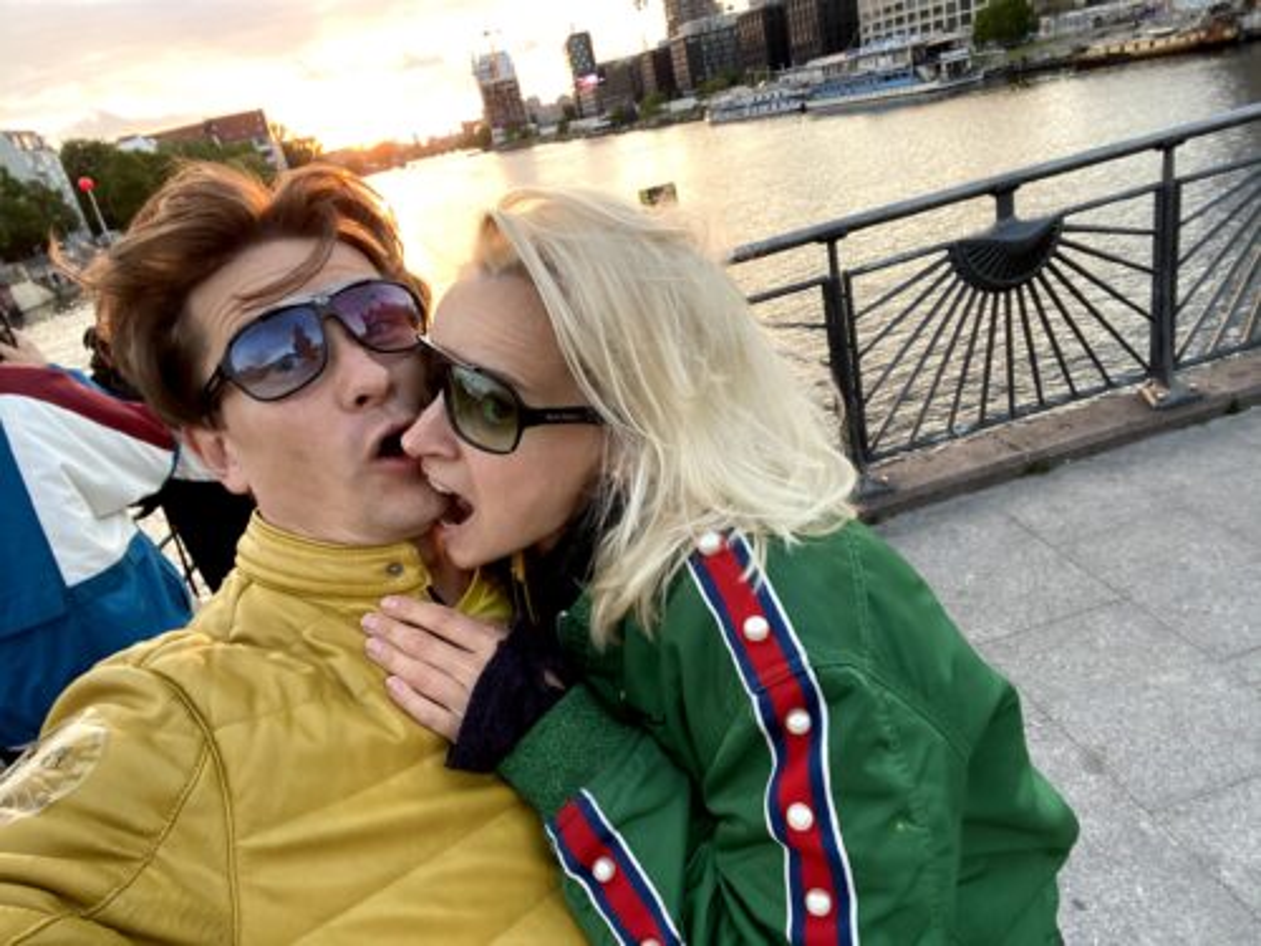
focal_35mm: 23
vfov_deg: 58.9
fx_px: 838
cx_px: 630
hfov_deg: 73.9
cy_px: 473
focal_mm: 2.71
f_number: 2.2
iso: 100
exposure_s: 1/66
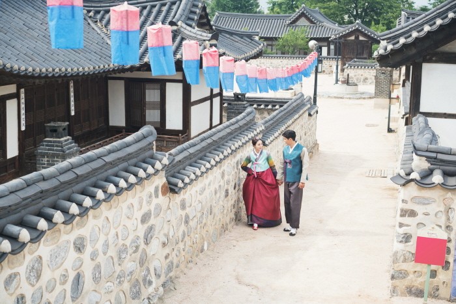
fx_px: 697
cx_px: 228
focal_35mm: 55
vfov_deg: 24.6
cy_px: 152
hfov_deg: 36.2
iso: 250
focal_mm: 55
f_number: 5
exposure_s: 1/640
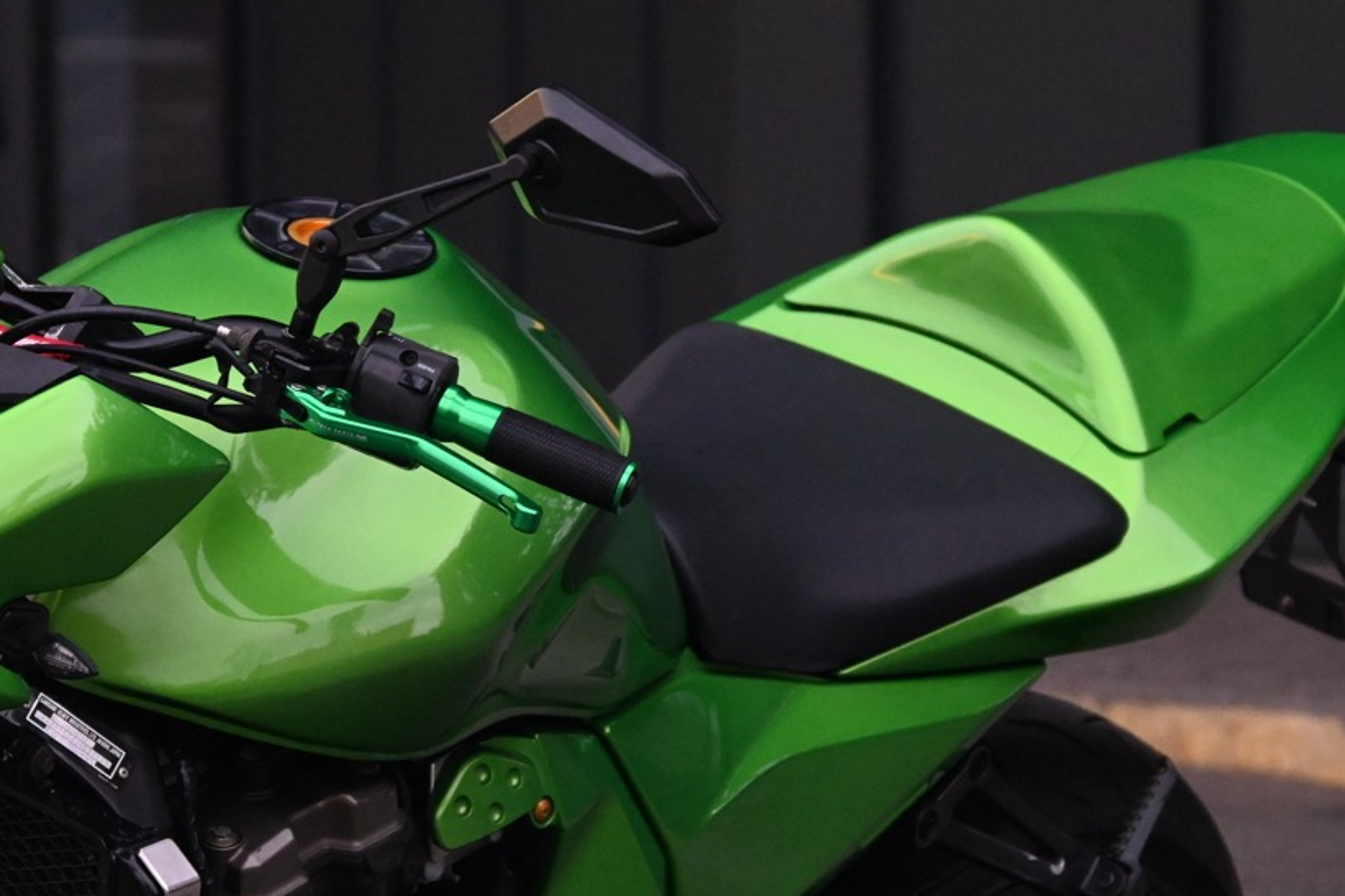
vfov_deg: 3.9
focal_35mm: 351
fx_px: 13110
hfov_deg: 5.9
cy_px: 369
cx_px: 357
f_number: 6.3
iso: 5000
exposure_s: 1/500
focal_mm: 150
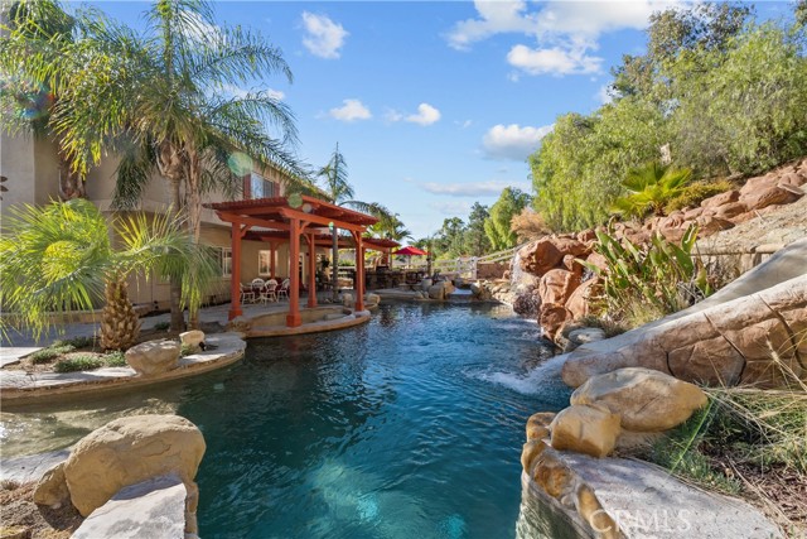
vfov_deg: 81.2
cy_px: 270
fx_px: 314
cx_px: 404
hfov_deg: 104.2
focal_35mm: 14
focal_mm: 14
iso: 250
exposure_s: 1/200
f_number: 9
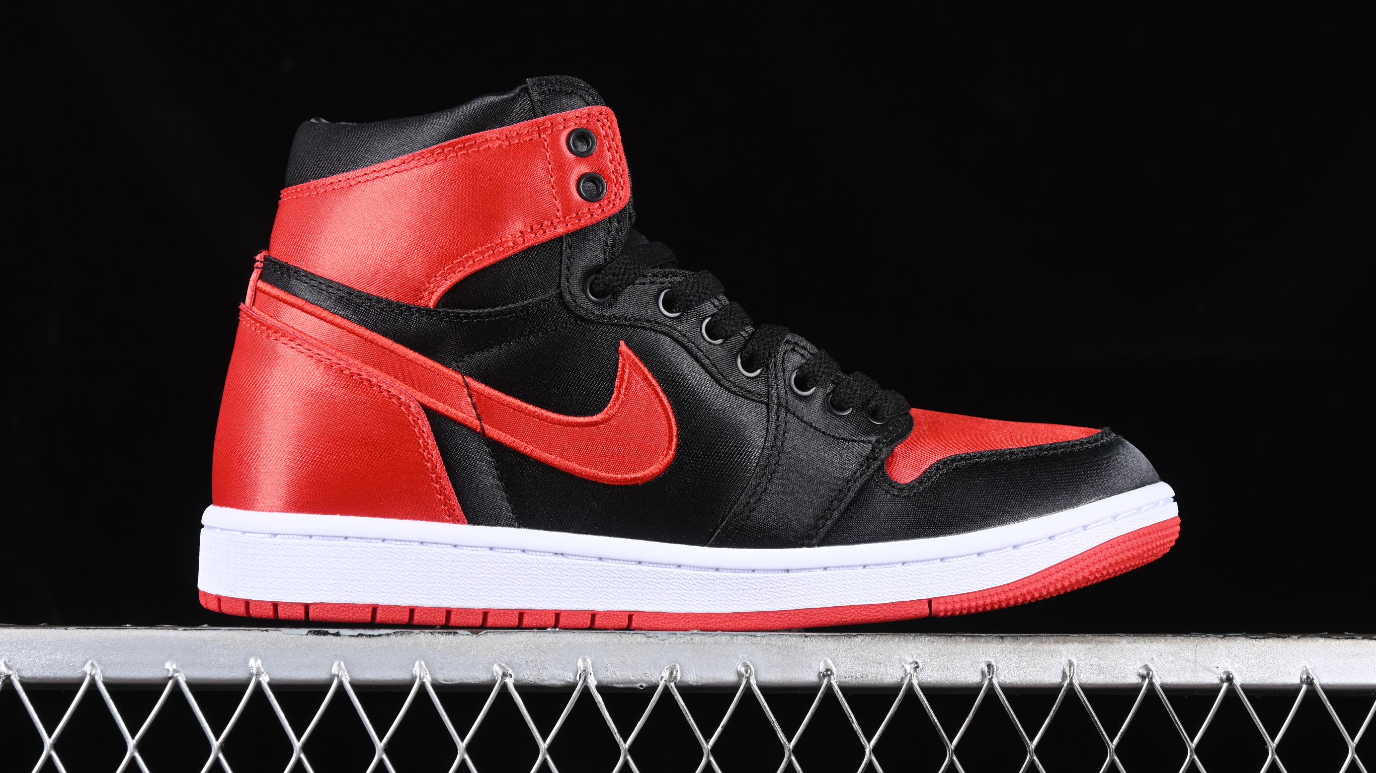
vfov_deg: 15.3
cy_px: 357
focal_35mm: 79
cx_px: 685
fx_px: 2882
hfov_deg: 26.9
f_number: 6.3
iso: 160
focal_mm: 50
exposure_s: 1/60
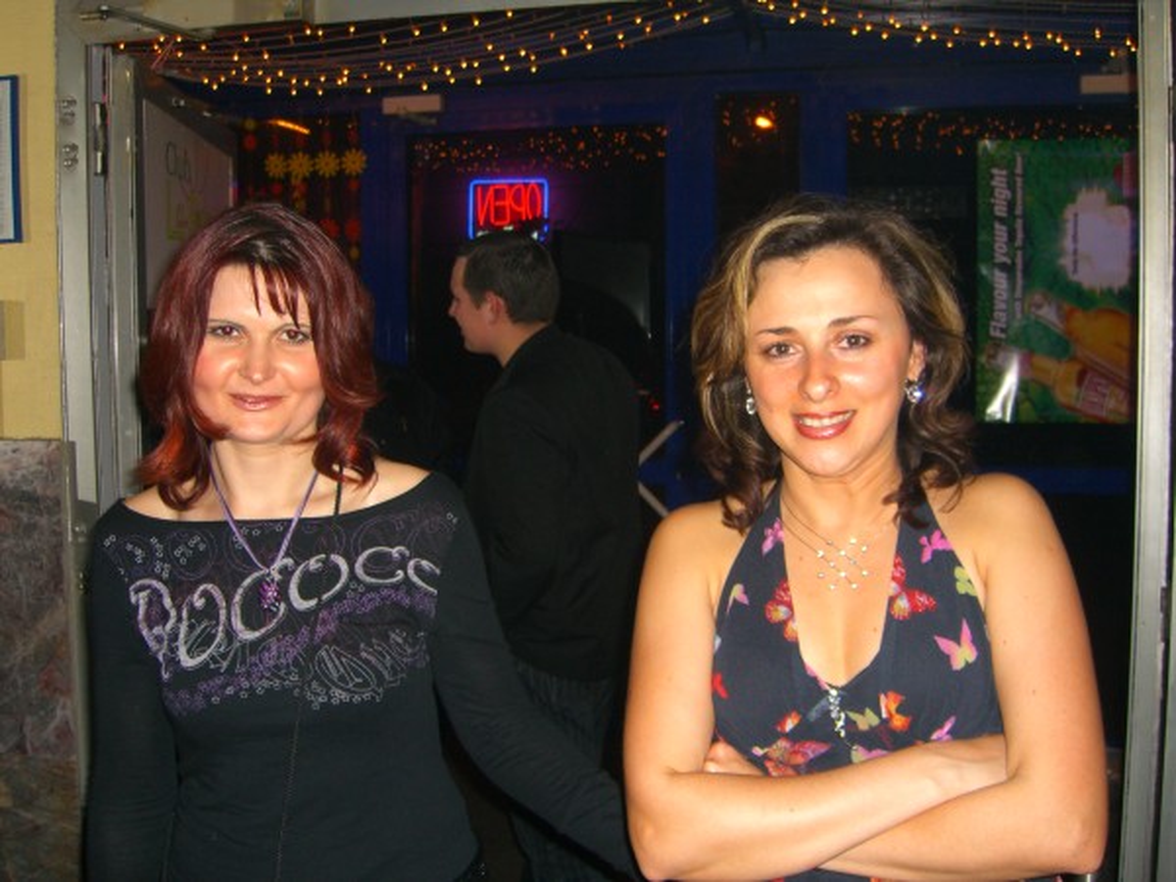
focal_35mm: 38
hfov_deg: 49.0
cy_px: 441
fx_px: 1291
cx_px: 588
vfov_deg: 37.7
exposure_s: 1/60
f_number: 2.8
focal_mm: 7.9
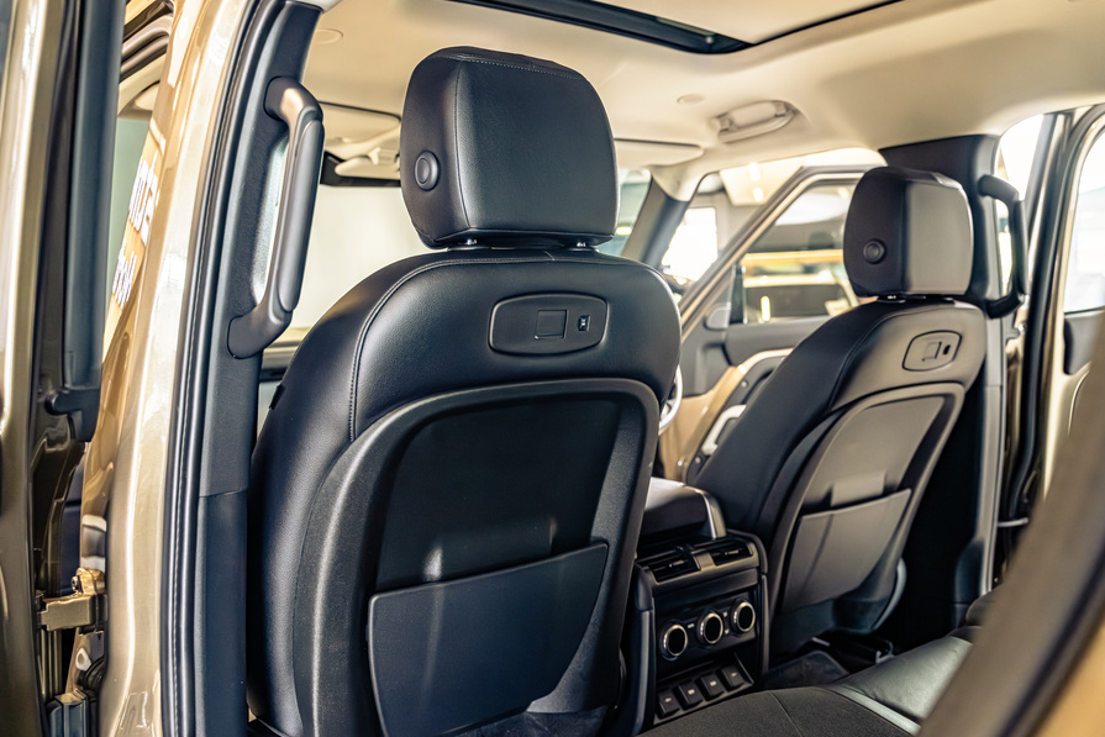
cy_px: 417
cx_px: 629
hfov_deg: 58.5
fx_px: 982
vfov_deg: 41.0
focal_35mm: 32
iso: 1600
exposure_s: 1/200
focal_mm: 28
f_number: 3.5
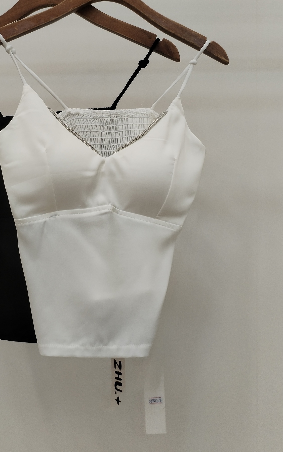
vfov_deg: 48.2
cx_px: 81
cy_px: 210
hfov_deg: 30.9
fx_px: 506
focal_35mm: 41
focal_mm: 4.75
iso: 144
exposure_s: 1/120
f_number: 1.8
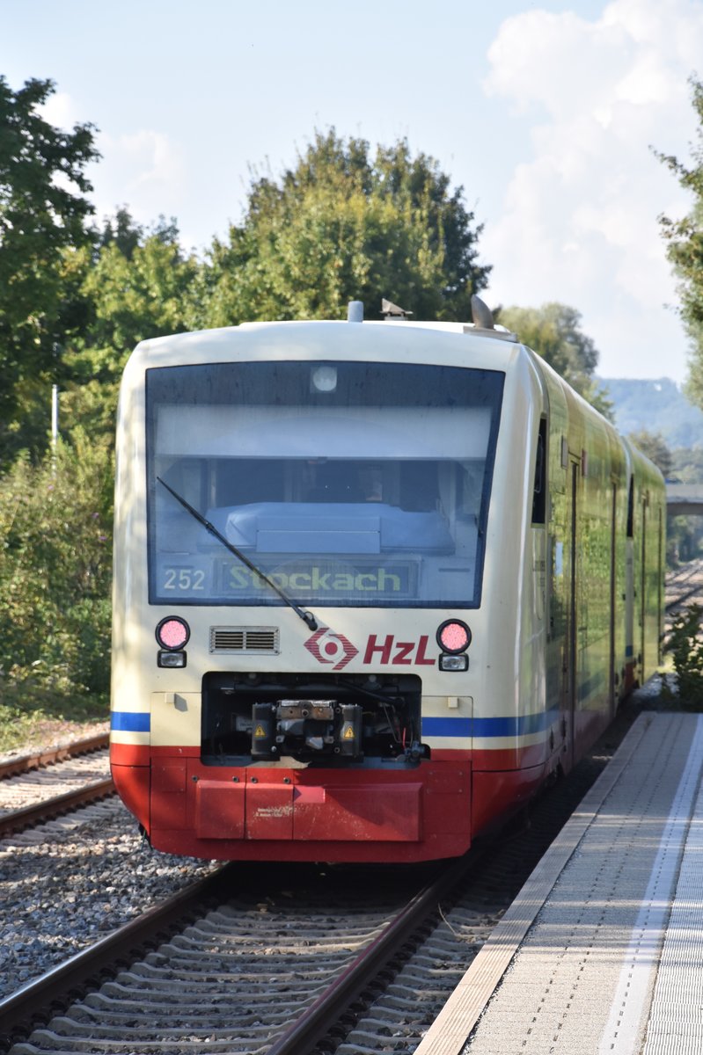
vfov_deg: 13.0
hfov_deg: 8.7
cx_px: 352
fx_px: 4617
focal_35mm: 158
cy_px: 528
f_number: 8
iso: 500
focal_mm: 105
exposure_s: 1/500
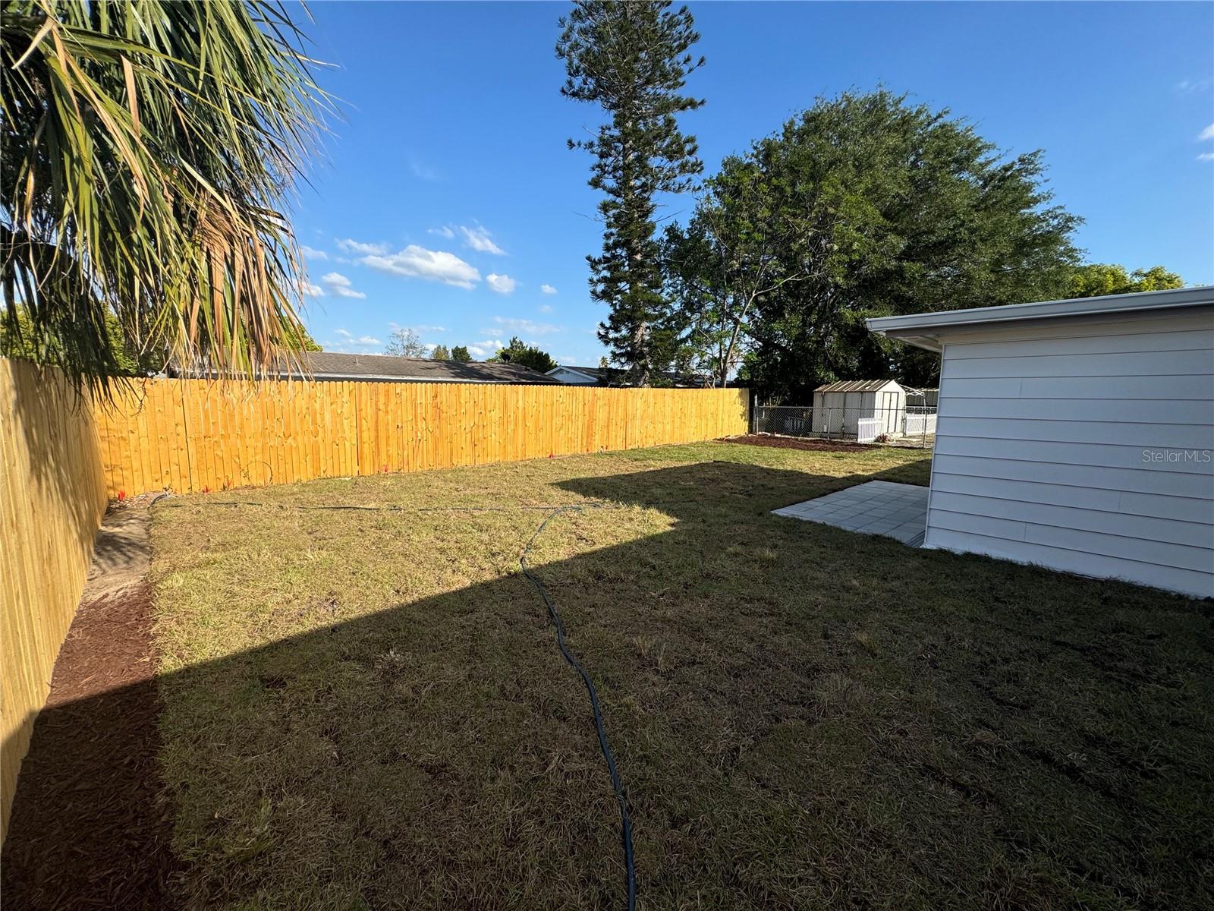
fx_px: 491
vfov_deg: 85.7
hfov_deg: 102.1
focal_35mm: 14
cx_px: 607
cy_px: 456
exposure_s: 1/1506
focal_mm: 2.22
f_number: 2.2
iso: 40
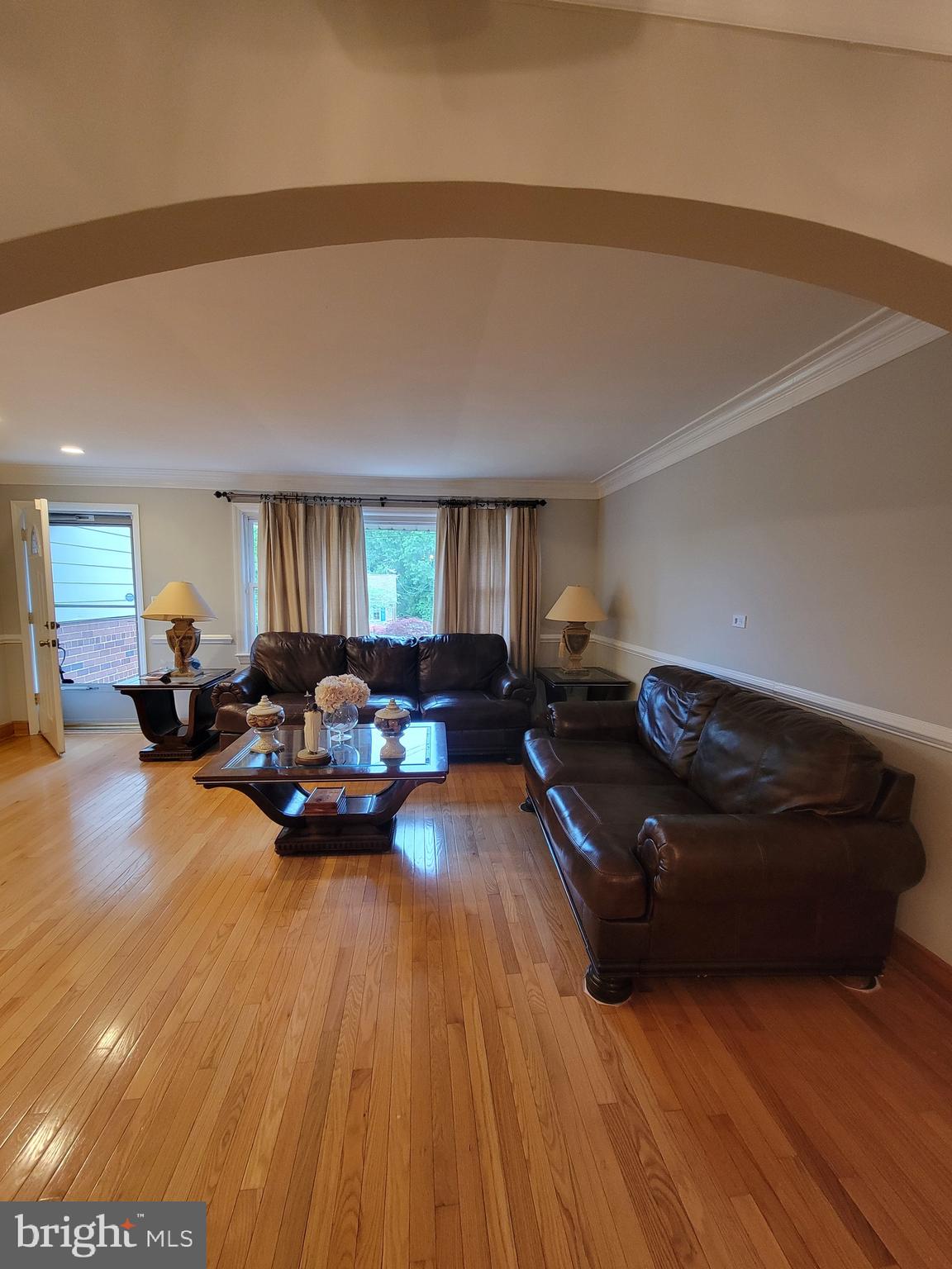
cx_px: 476
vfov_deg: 106.2
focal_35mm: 13
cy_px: 634
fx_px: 477
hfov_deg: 89.9
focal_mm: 2.2
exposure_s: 1/30
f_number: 2.2
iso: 320
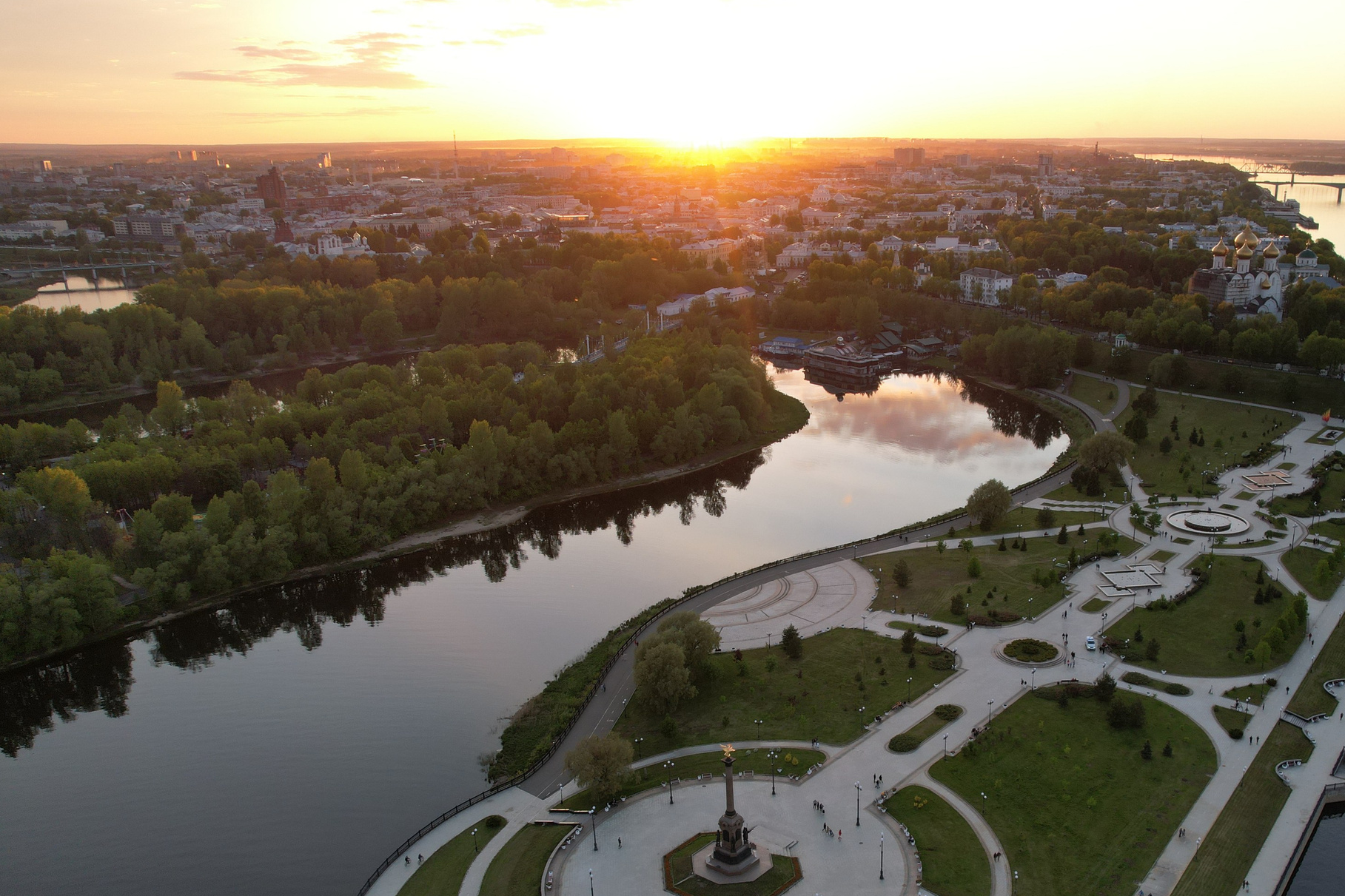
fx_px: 1158
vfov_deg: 41.8
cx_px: 842
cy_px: 594
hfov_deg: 59.5
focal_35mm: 31
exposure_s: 1/200
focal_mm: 8.38
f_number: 2.8
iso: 100
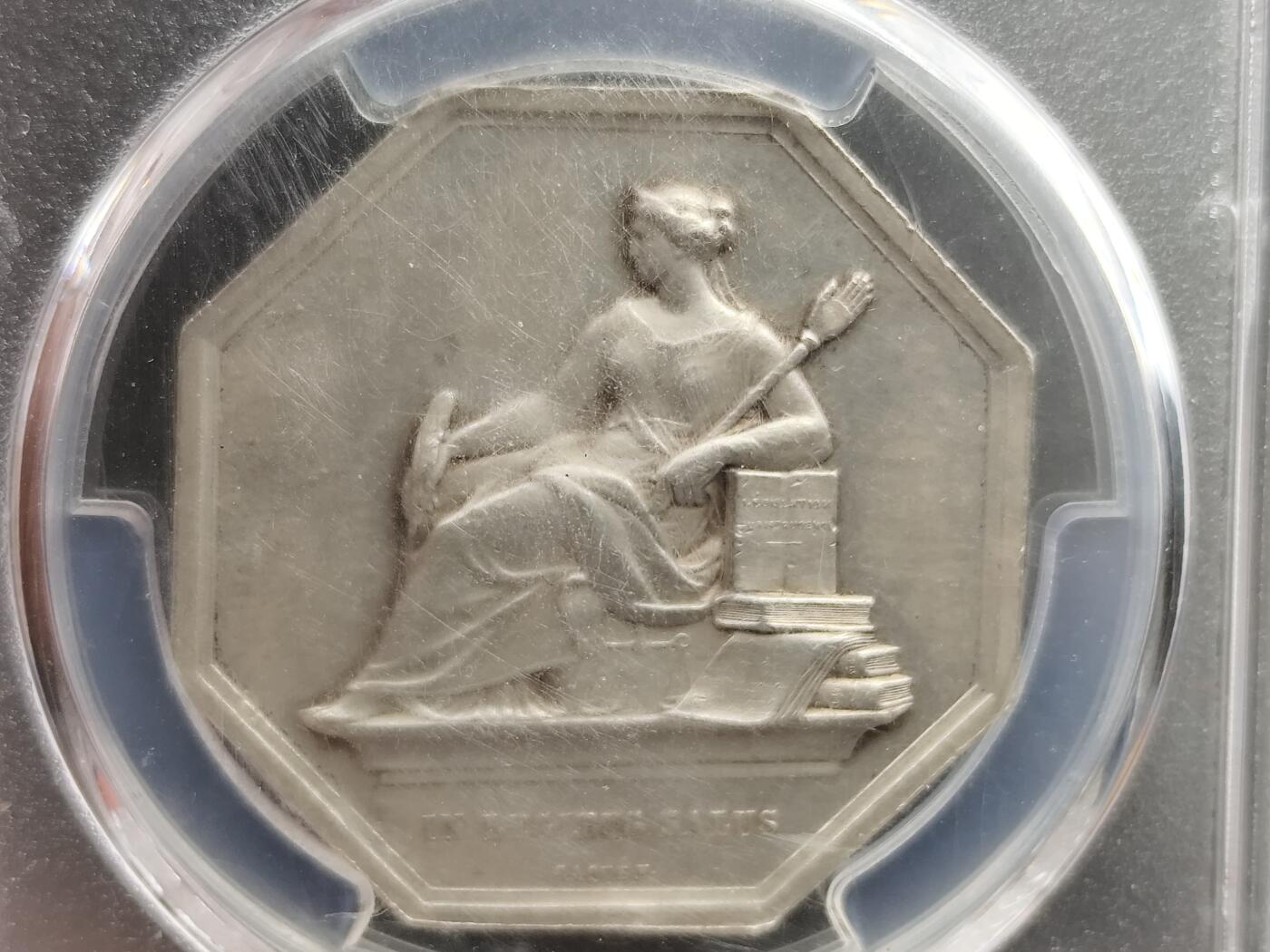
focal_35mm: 70
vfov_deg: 21.0
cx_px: 635
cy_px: 476
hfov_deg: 27.8
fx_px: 2568
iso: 160
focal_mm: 6.14
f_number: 1.65
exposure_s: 1/100
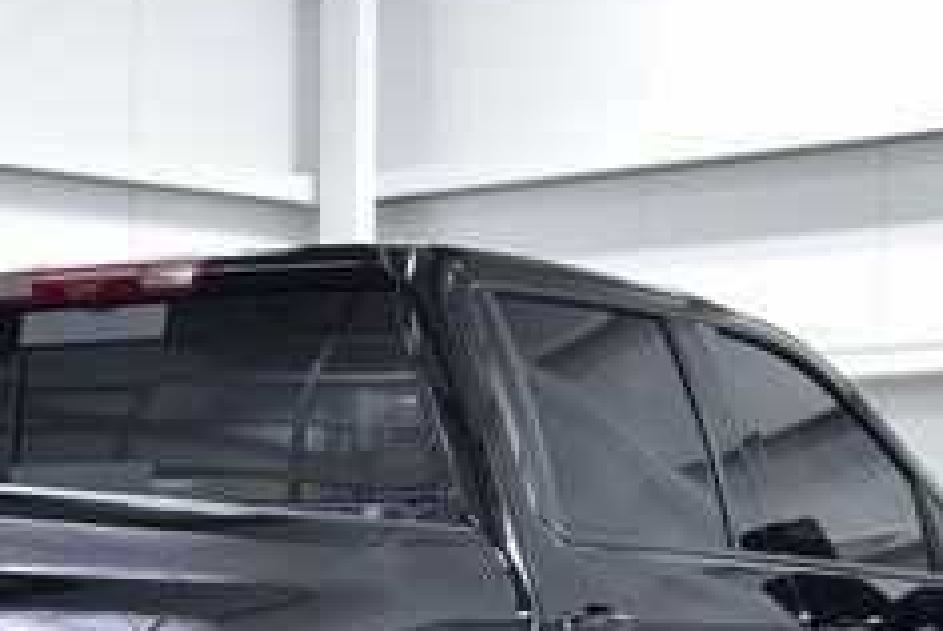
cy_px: 793
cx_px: 0
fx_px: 3409
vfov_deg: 10.4
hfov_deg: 15.5
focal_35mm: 130
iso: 560
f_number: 6.3
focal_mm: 32
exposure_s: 1/15
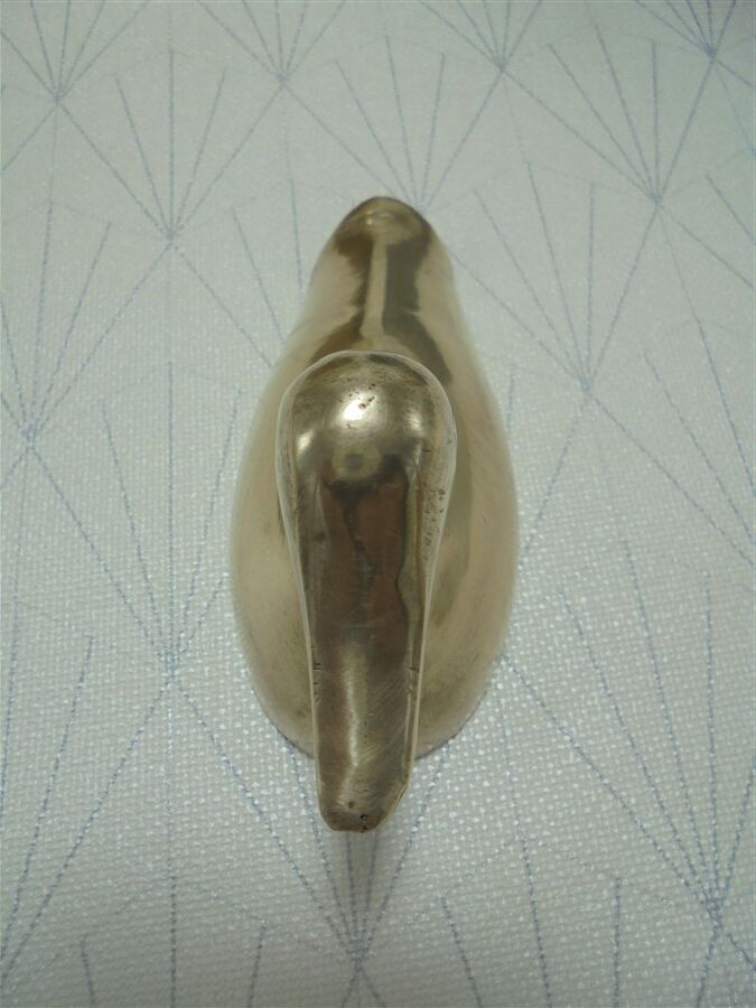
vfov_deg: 67.3
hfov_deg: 53.1
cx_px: 378
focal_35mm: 26
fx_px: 757
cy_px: 504
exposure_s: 1/160
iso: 100
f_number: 3.5
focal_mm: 4.6
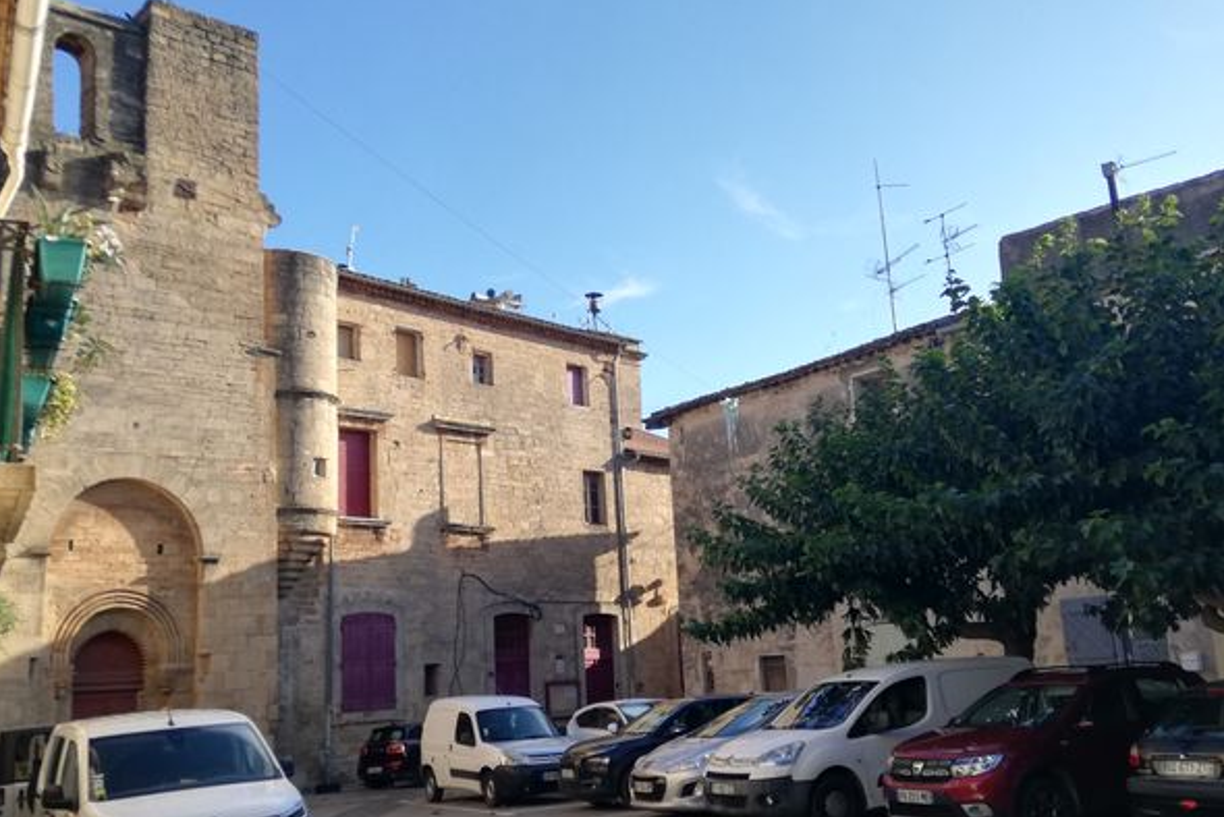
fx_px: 1259
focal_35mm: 37
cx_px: 604
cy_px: 425
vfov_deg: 36.0
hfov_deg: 51.9
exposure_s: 1/566
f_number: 2.2
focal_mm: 3.81
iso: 50
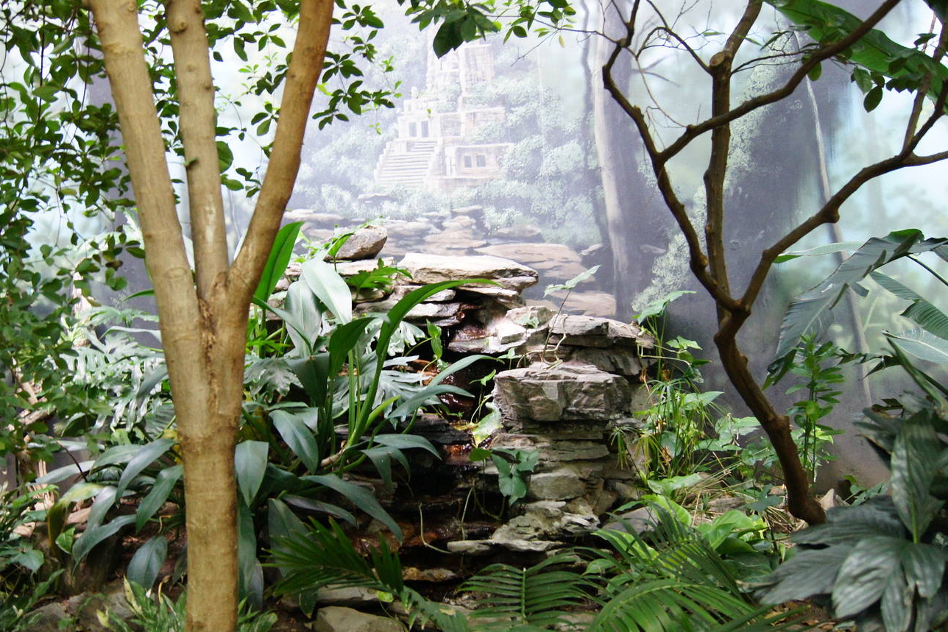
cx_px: 369
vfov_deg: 32.6
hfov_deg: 47.1
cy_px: 367
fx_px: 1080
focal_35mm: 41
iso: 1600
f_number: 4
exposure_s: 1/40
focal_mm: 22
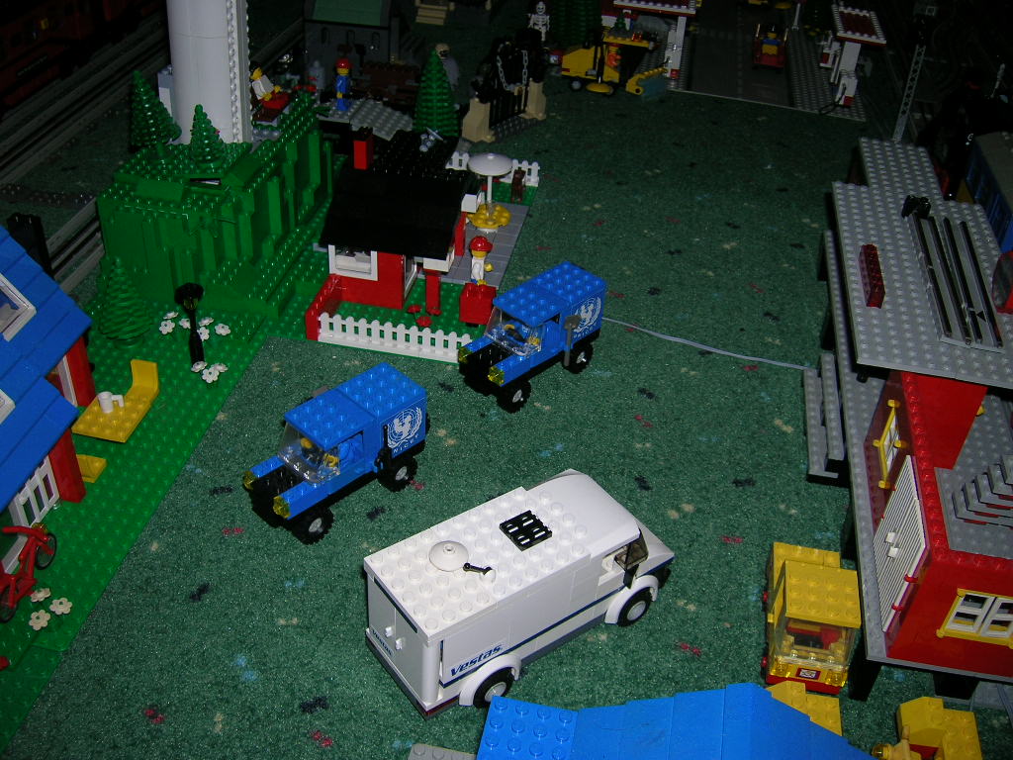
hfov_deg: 54.0
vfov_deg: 41.8
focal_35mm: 34
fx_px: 995
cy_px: 380
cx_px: 506
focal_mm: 5.7
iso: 50
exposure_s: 1/60.1
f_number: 2.9
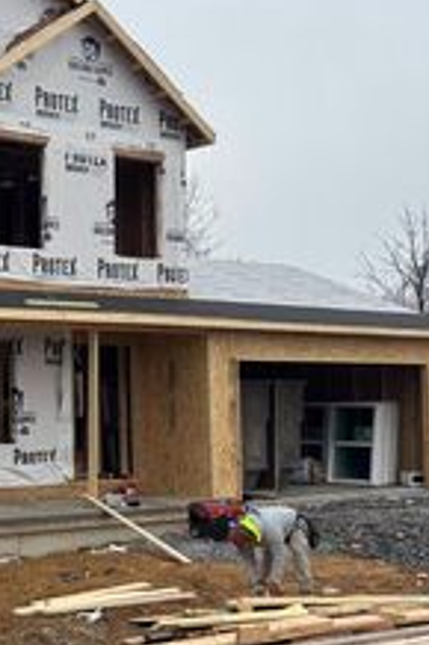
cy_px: 333
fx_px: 1110
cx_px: -89
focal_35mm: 62
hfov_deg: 20.4
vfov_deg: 32.4
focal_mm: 5.96
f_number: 1.6
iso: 50
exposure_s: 1/2024
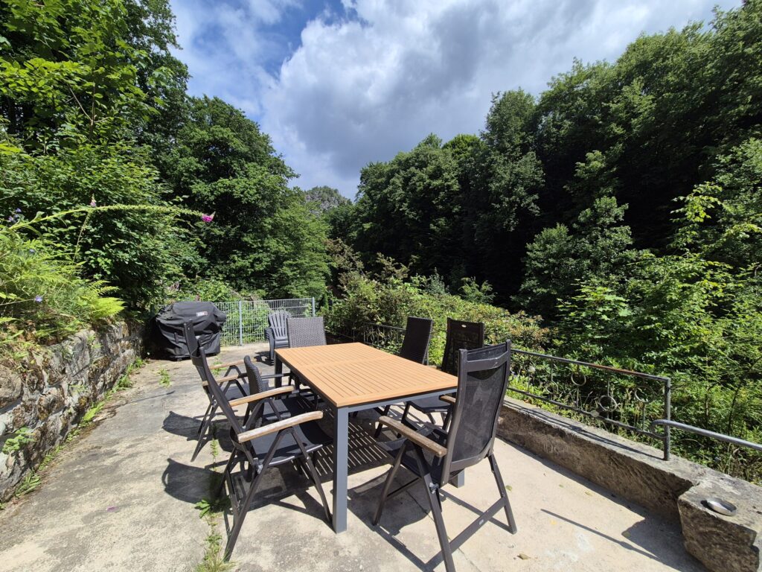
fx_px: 286
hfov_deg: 106.2
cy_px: 286
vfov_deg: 89.9
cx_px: 381
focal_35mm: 13
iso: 50
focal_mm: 2.2
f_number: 2.2
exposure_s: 1/2288
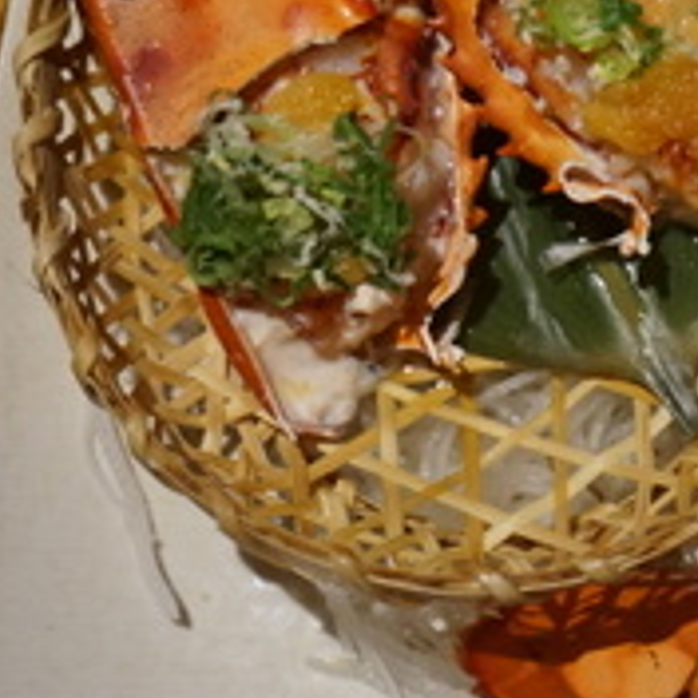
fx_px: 2327
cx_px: 1043
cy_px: 141
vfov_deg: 16.9
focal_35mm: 102
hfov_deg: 15.7
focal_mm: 22
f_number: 4
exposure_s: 1/60
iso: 1250
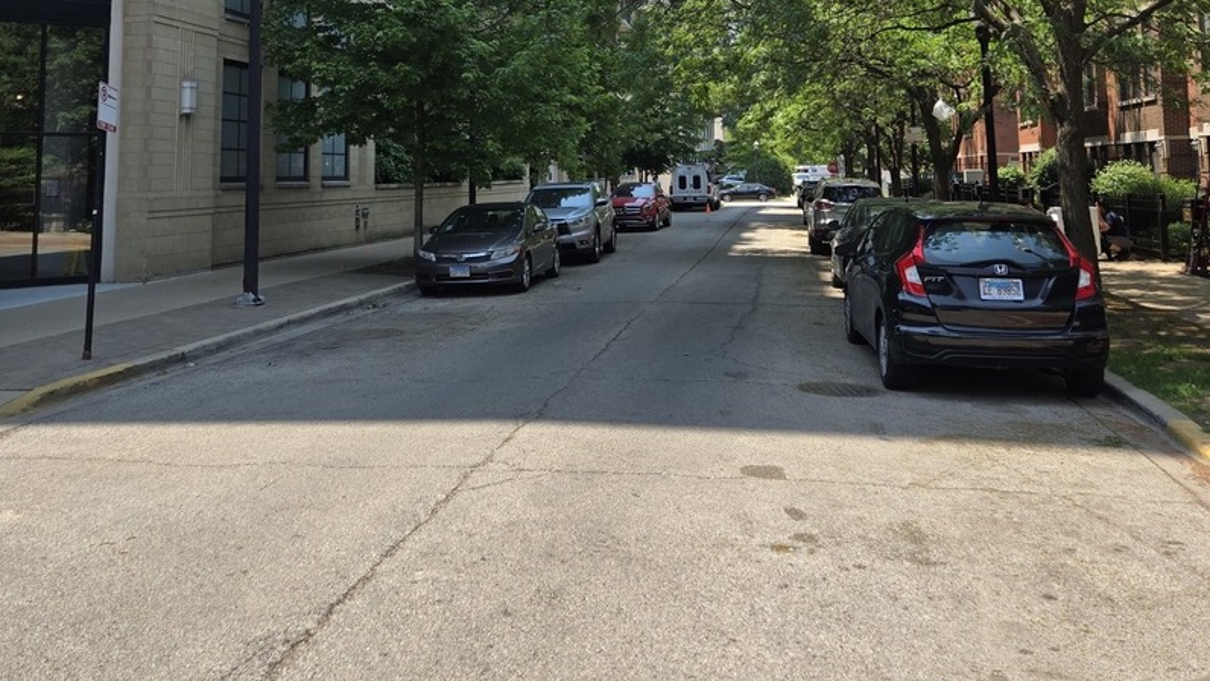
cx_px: 603
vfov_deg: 33.1
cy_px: 82
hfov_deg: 58.0
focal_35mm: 34
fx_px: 1091
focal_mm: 5.4
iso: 25
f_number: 1.8
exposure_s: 1/924
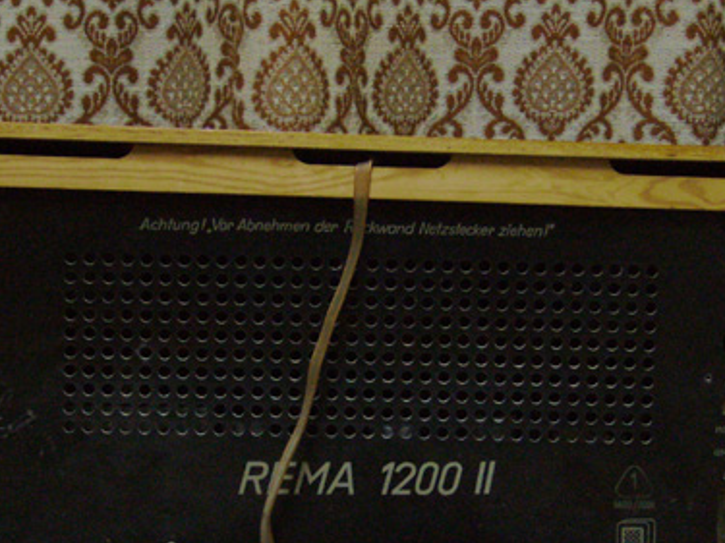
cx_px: 333
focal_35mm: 96
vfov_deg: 15.3
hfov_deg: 20.4
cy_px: 427
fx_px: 2010
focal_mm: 9.9
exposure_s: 1/8
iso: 200
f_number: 3.6
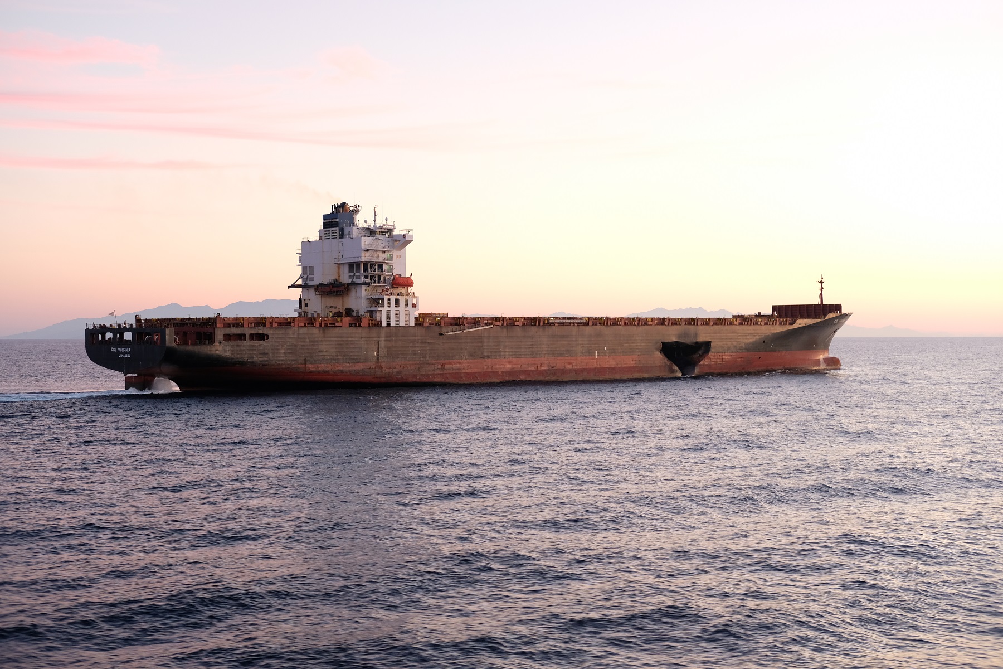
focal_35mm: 53
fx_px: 1477
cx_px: 502
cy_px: 334
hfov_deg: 37.5
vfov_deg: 25.5
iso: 800
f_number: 4
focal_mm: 35
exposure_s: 1/30
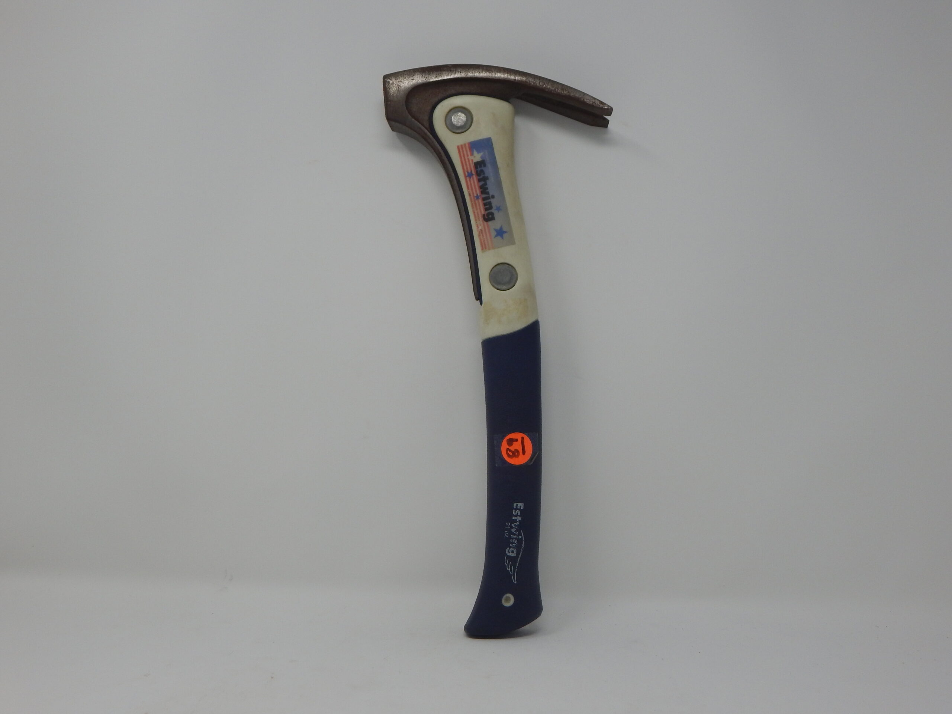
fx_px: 1045
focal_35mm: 38
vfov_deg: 37.7
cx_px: 476
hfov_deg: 49.0
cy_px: 357
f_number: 3.4
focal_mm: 6.8
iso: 125
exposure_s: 1/160
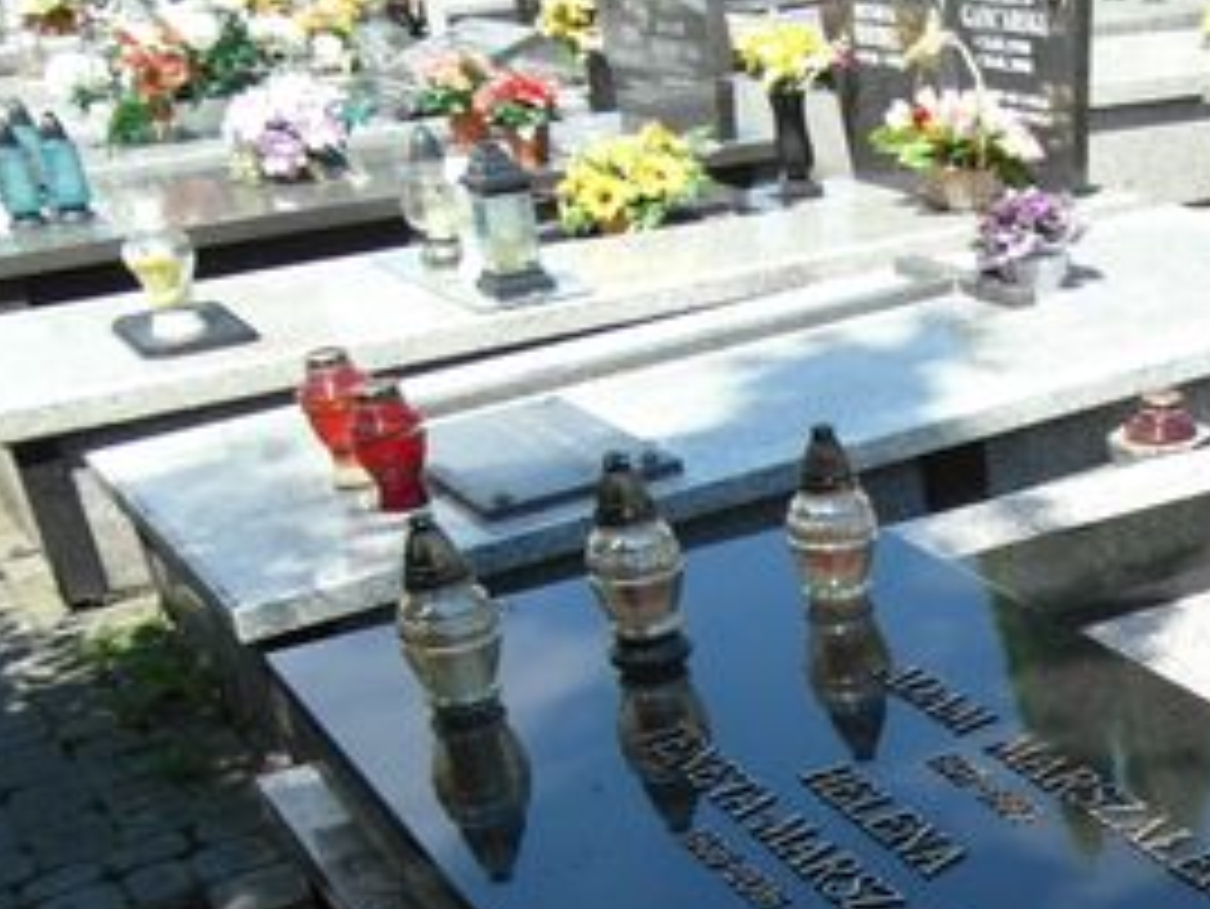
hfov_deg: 31.4
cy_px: 900
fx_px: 1993
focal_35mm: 57
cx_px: 1192
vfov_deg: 24.5
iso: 80
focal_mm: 5.2
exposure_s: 1/1500
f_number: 2.3
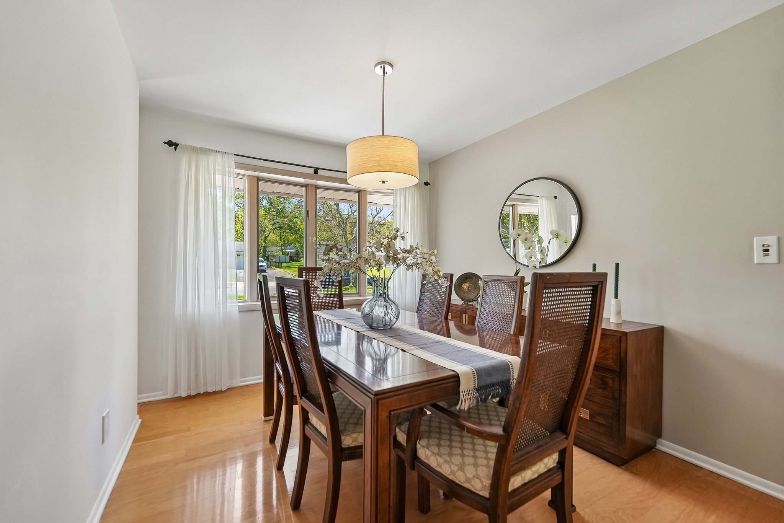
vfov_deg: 81.3
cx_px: 392
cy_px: 262
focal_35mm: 14
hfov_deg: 104.2
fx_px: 305
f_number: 7.1
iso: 500
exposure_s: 1/60
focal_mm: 14
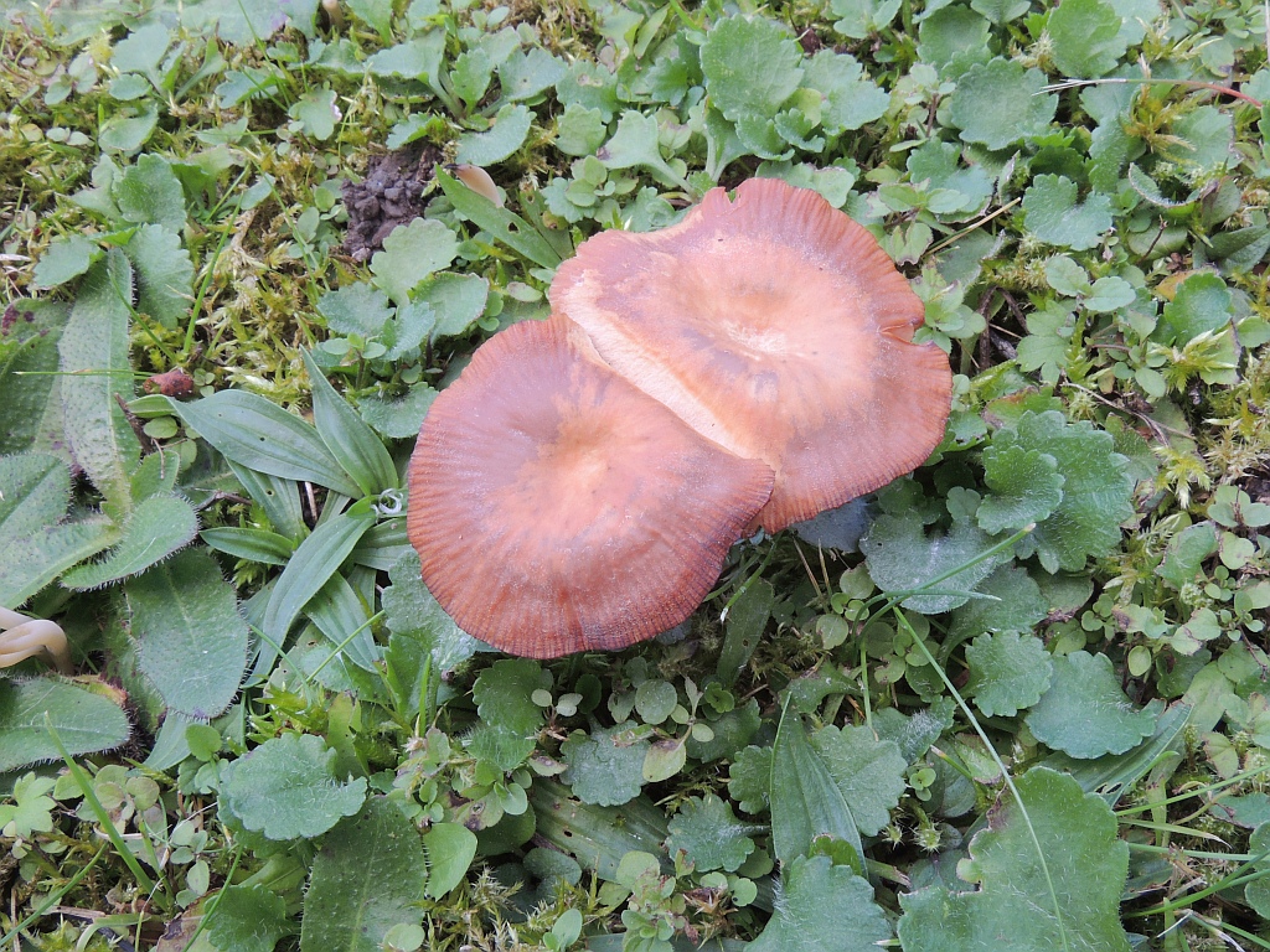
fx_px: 1468
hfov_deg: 46.8
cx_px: 635
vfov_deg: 36.0
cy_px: 476
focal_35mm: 40
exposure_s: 1/10
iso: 100
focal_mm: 7.1
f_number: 8.3
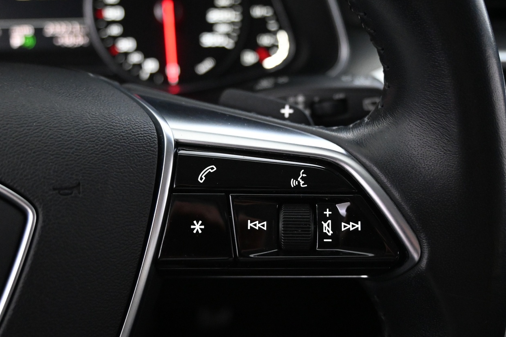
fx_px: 562
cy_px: 174
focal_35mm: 40
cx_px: 247
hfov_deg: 48.5
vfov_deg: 33.4
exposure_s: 1/30
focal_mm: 20.5
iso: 4000
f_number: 3.8
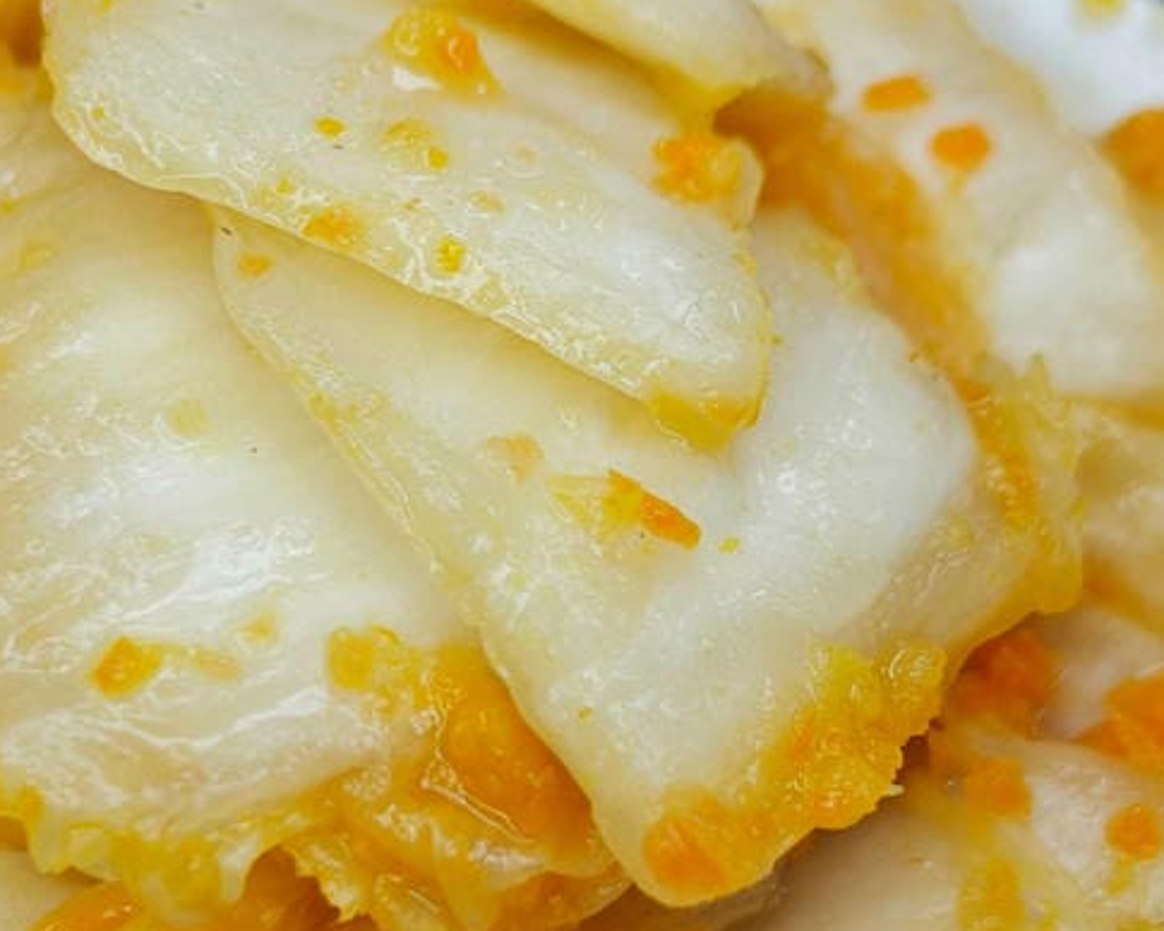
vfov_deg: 13.9
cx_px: 391
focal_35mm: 111
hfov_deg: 17.3
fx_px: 3824
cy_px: 559
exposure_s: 1/120
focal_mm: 8.72
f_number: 2
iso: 80
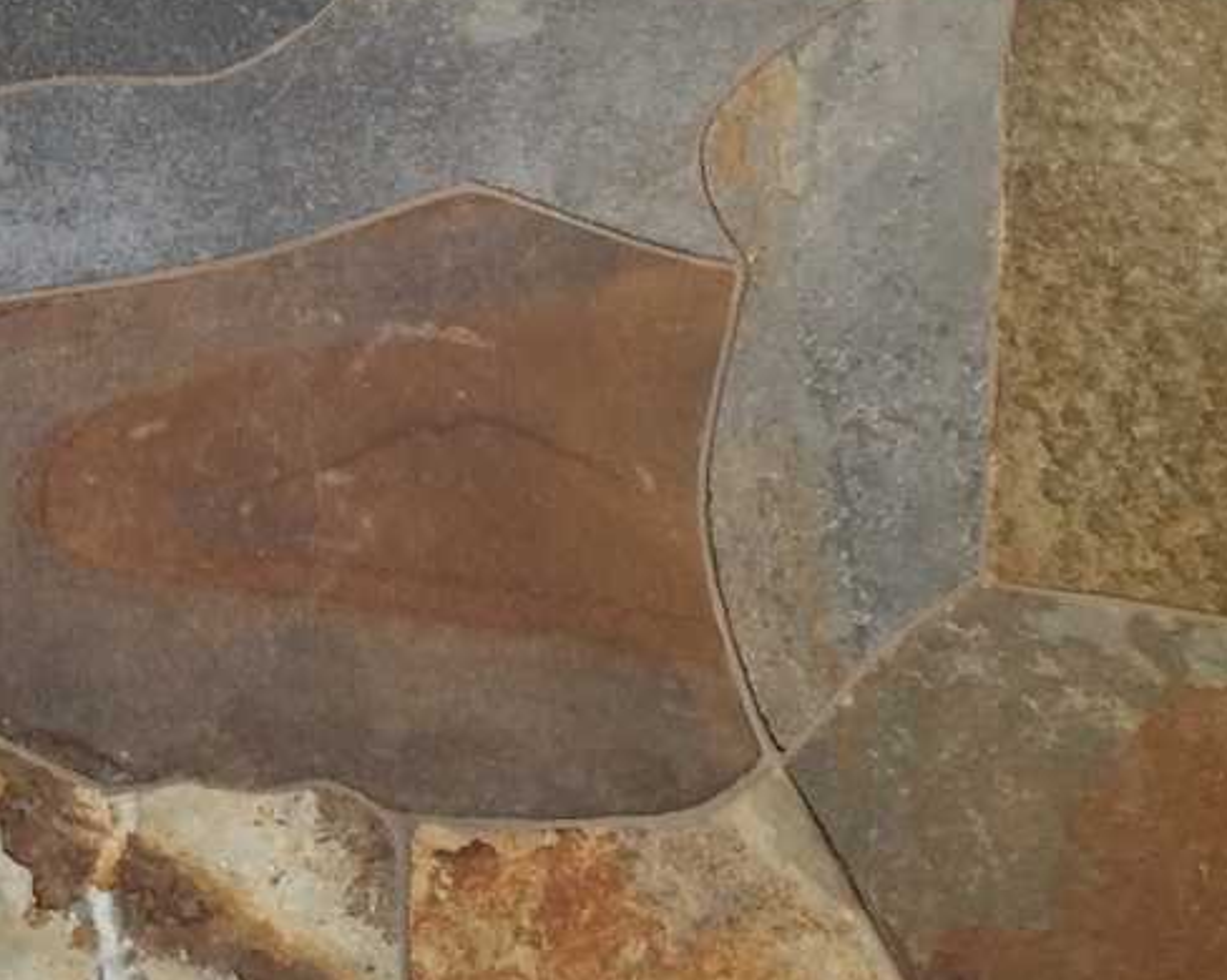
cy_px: 15
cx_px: -62
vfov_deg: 18.7
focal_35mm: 80
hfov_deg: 22.7
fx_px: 2904
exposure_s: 1/30
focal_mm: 4.12
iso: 125
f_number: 2.2
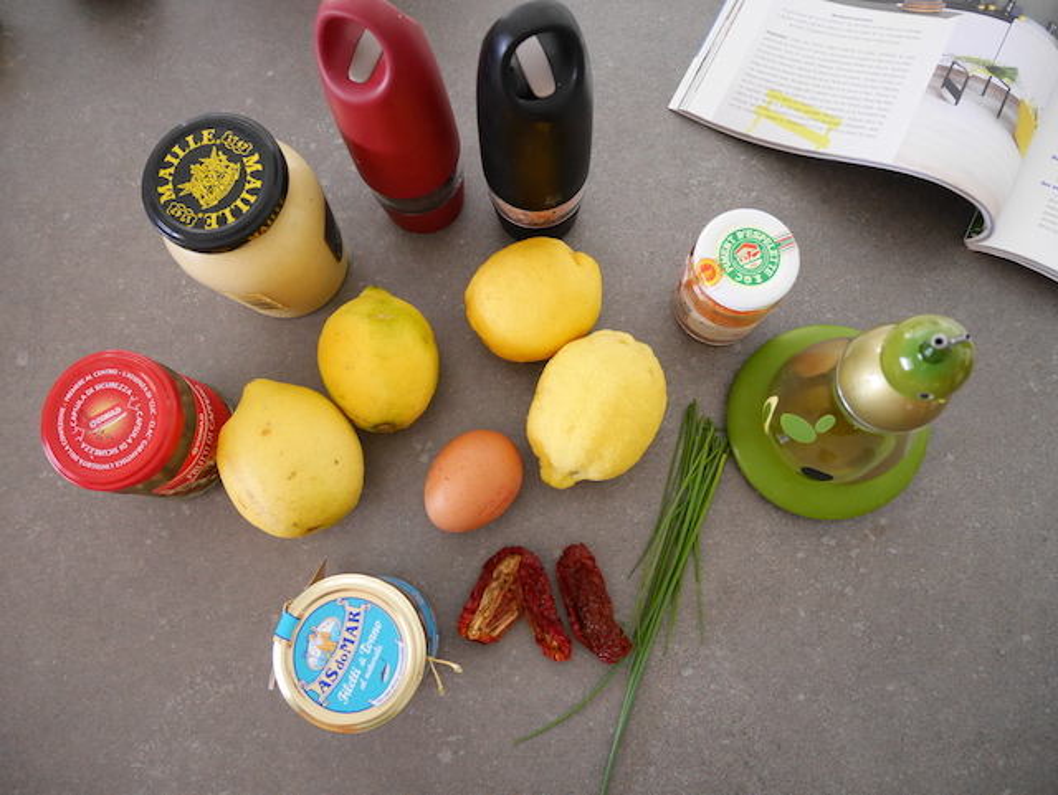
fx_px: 795
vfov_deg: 53.1
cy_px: 398
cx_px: 529
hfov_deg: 67.3
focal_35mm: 26
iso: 2500
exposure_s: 1/60
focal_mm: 13
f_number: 3.5
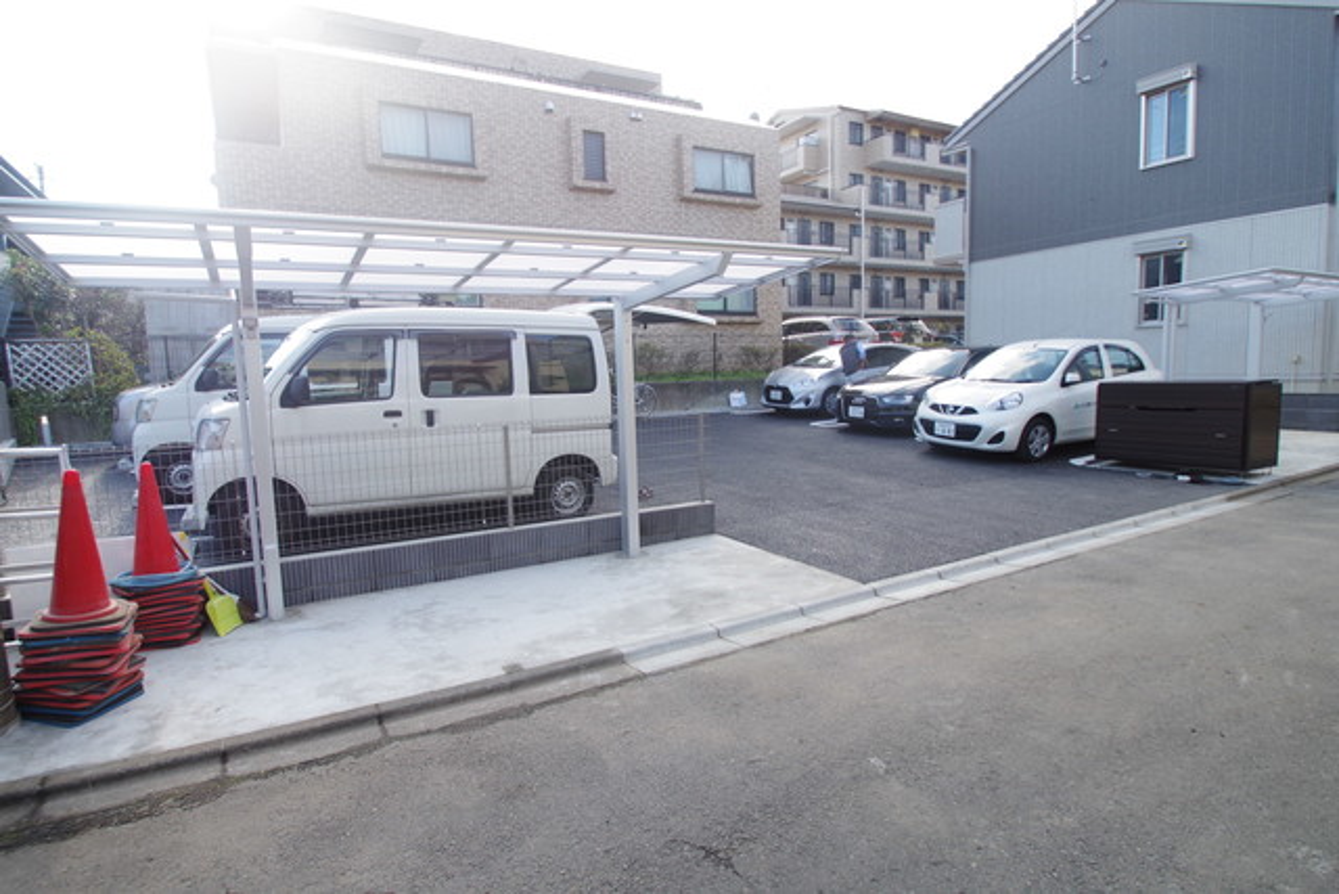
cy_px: 447
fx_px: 670
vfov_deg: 67.4
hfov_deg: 90.0
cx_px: 670
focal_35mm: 18
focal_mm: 11.88
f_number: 7.1
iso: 200
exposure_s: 1/125
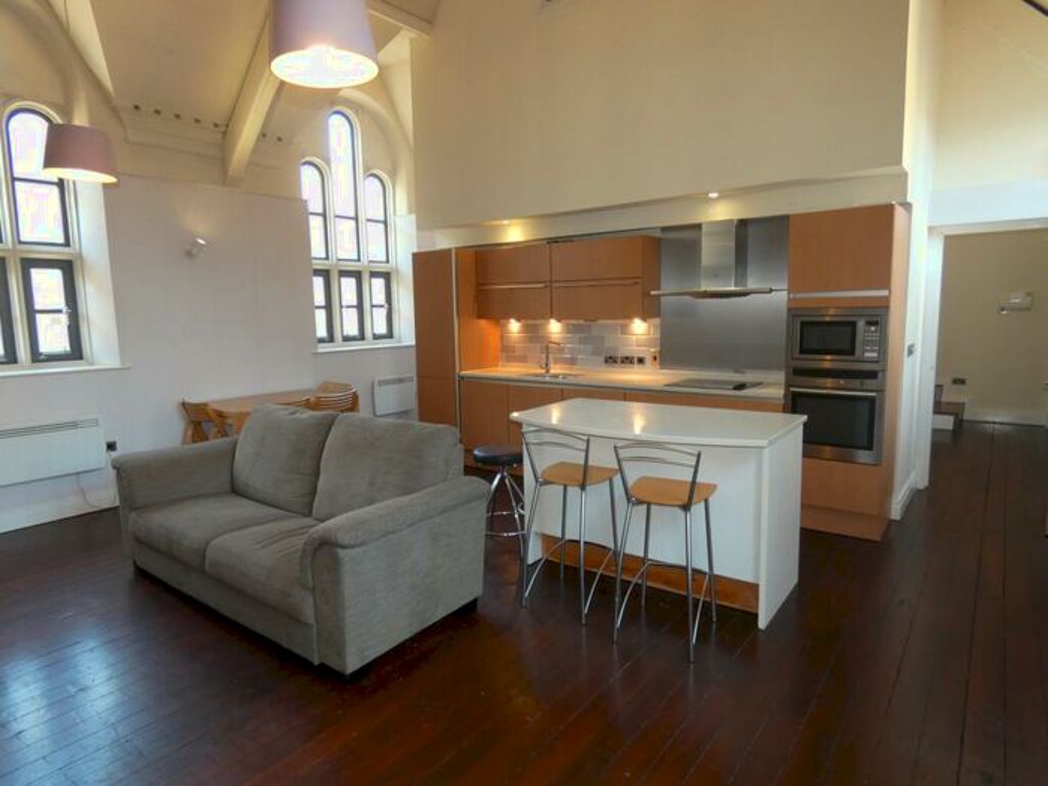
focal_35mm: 20
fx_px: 606
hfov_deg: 81.7
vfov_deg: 66.0
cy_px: 393
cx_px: 524
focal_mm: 3.6
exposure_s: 1/30
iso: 200
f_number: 2.8
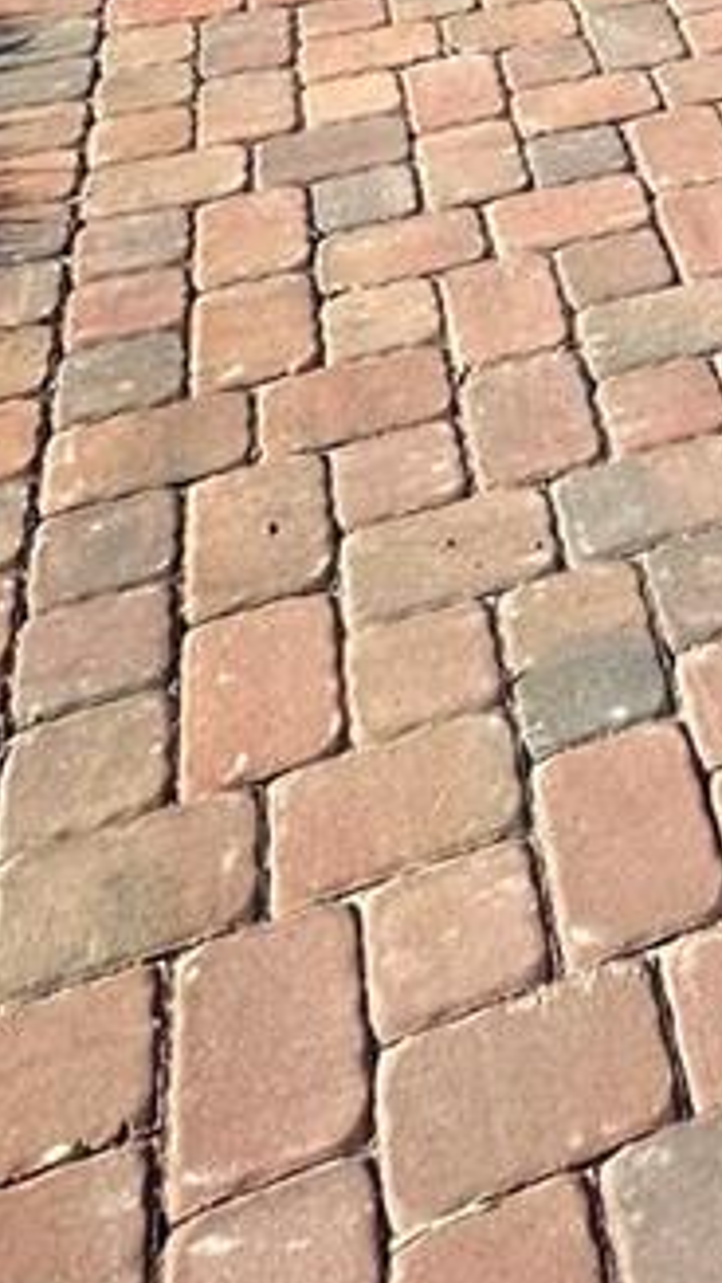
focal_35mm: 56
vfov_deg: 23.5
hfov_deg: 19.0
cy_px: -910
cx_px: 1067
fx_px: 1905
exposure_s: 1/979
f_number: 2.2
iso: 50
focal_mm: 2.22
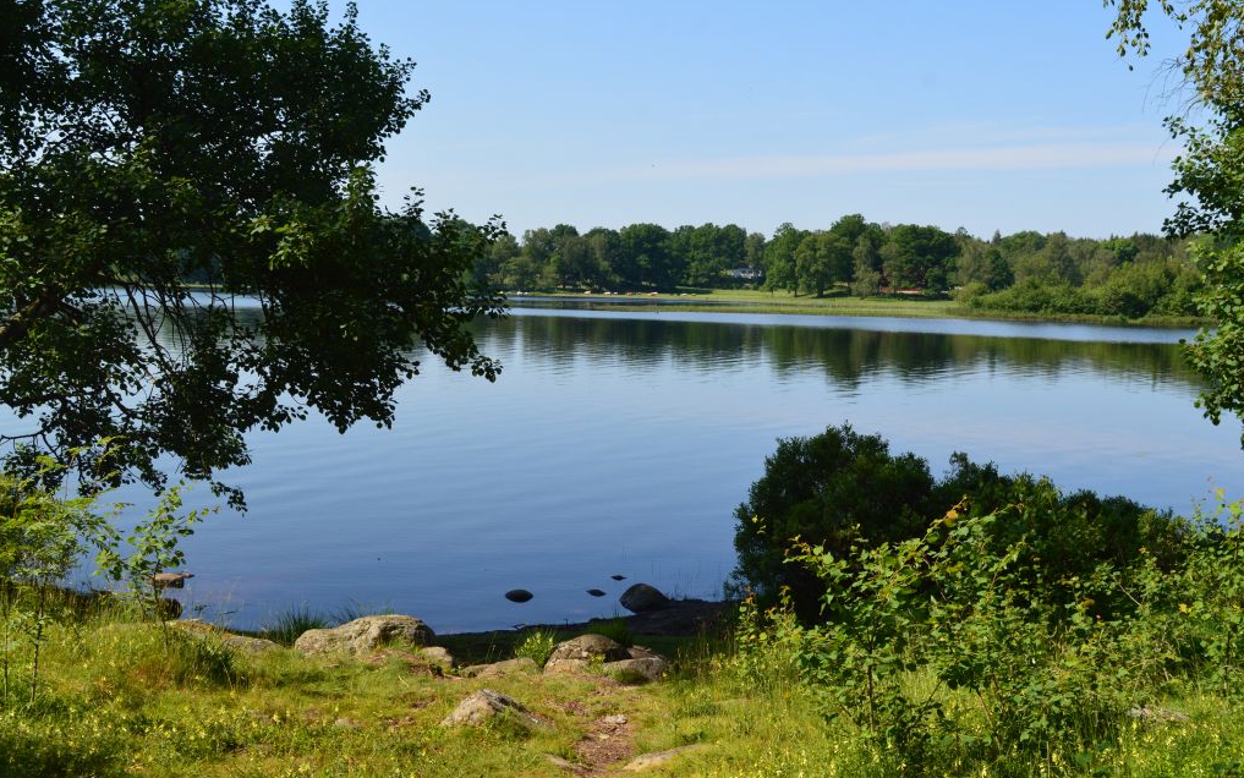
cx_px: 623
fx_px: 1408
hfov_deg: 47.7
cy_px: 410
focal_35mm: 42
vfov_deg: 30.9
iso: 400
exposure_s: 1/500
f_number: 11
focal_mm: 27
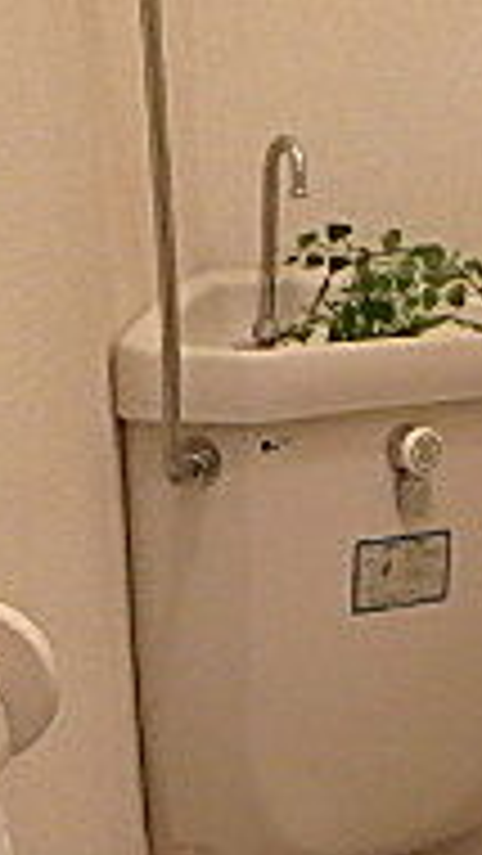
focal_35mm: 77
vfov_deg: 25.0
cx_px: 338
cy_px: 1004
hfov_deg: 15.7
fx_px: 1748
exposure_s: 1/25
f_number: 3.5
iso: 800
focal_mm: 3.7
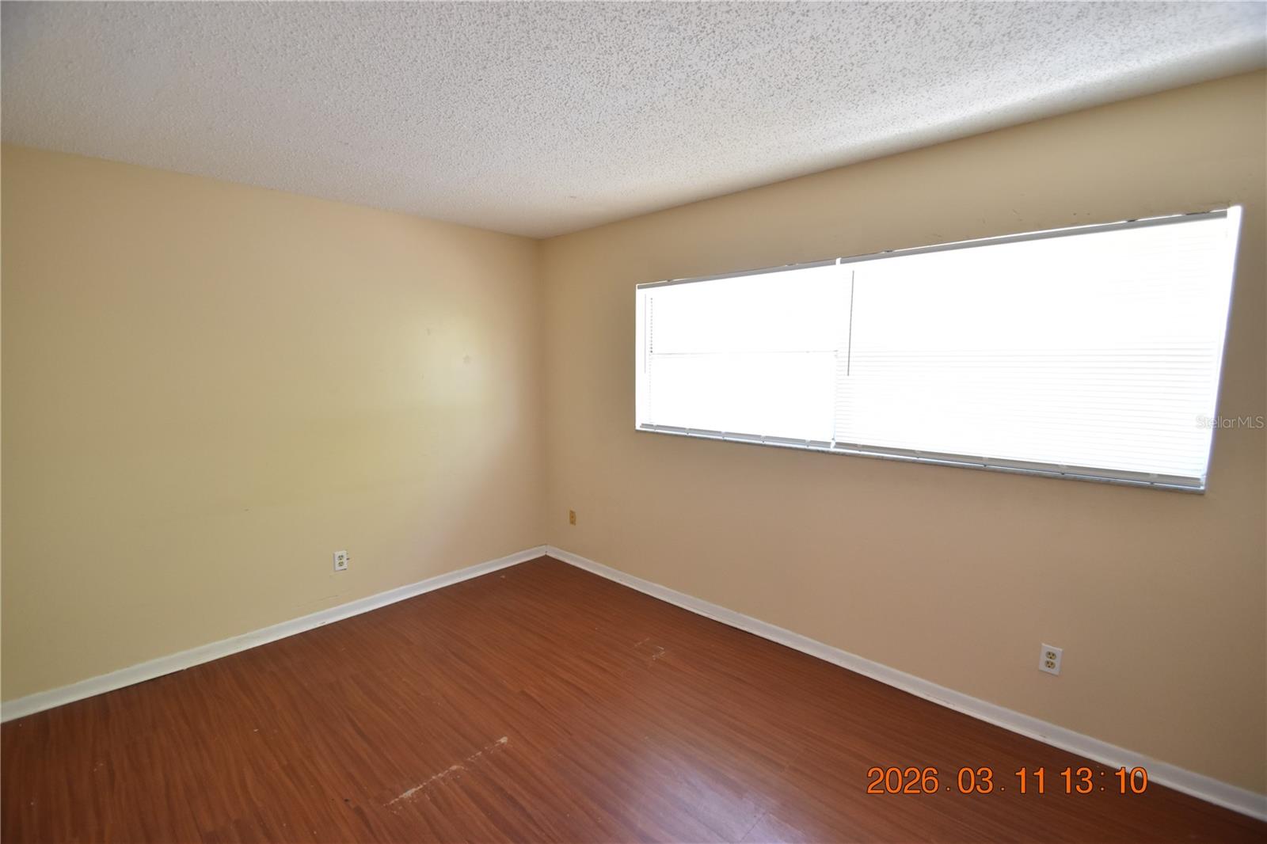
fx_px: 528
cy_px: 422
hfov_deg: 100.4
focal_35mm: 15
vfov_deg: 77.3
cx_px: 634
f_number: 3.5
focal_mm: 10
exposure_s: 1/60
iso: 800
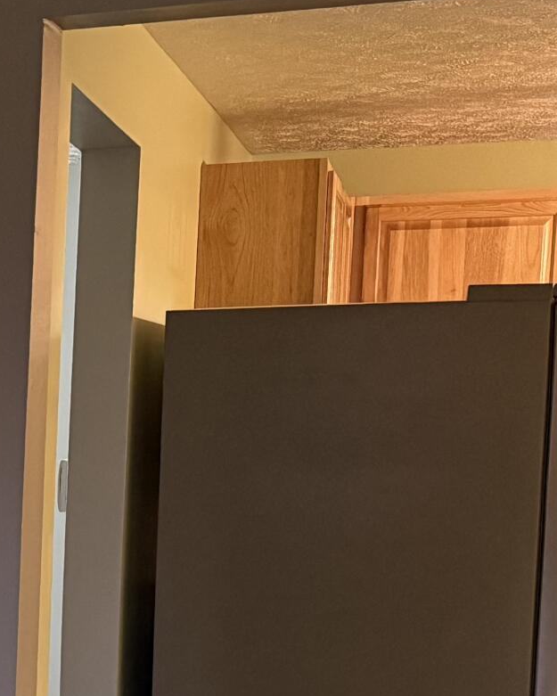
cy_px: 668
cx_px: -415
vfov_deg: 20.7
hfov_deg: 15.0
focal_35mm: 90
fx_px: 1854
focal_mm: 6.76
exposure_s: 1/40
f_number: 1.78
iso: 640
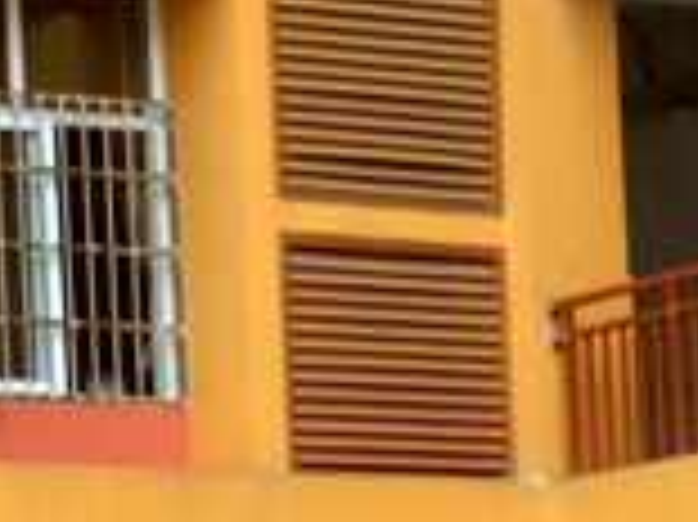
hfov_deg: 7.4
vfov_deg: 5.4
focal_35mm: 268
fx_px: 5400
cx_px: 518
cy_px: 965
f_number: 5
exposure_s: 1/100
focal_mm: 36
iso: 400
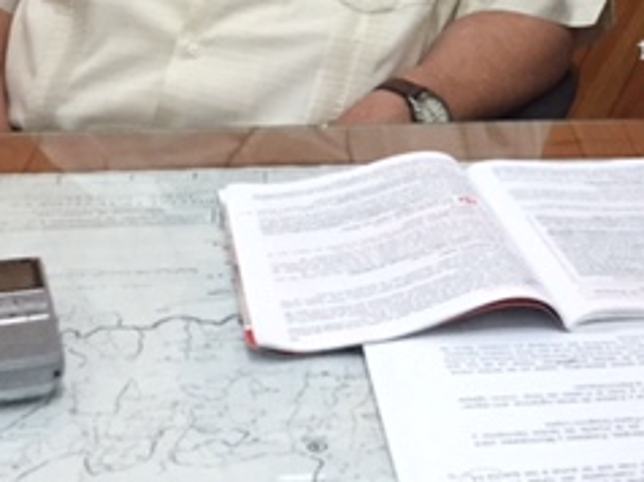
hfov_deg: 24.8
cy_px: -162
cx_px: 457
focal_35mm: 78
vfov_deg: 17.6
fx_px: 1450
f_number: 2.2
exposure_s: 1/15
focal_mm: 4.15
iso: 250
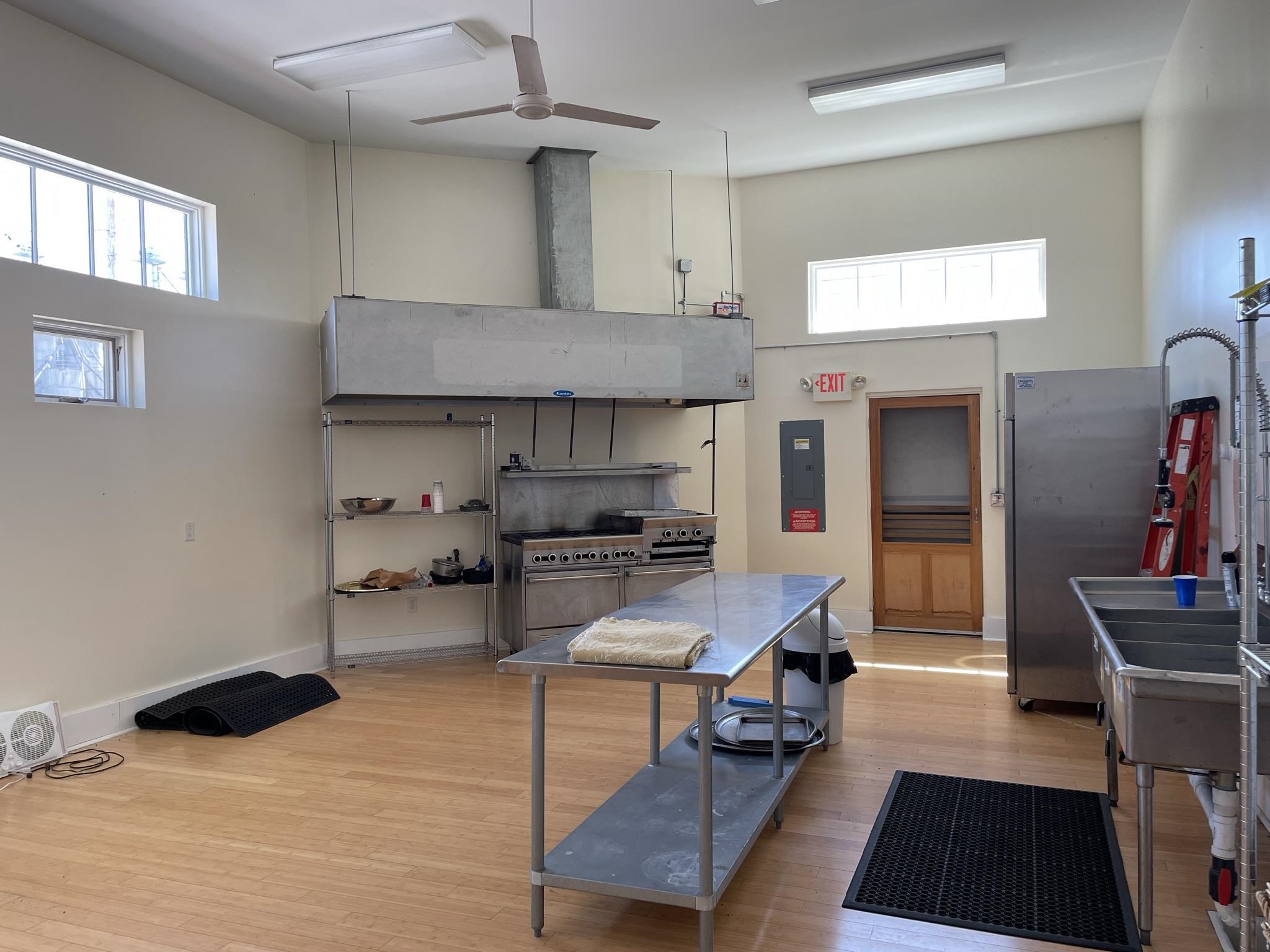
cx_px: 635
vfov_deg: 53.1
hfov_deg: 67.3
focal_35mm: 26
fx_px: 954
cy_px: 476
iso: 64
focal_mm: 4.2
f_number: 1.6
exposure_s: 1/121
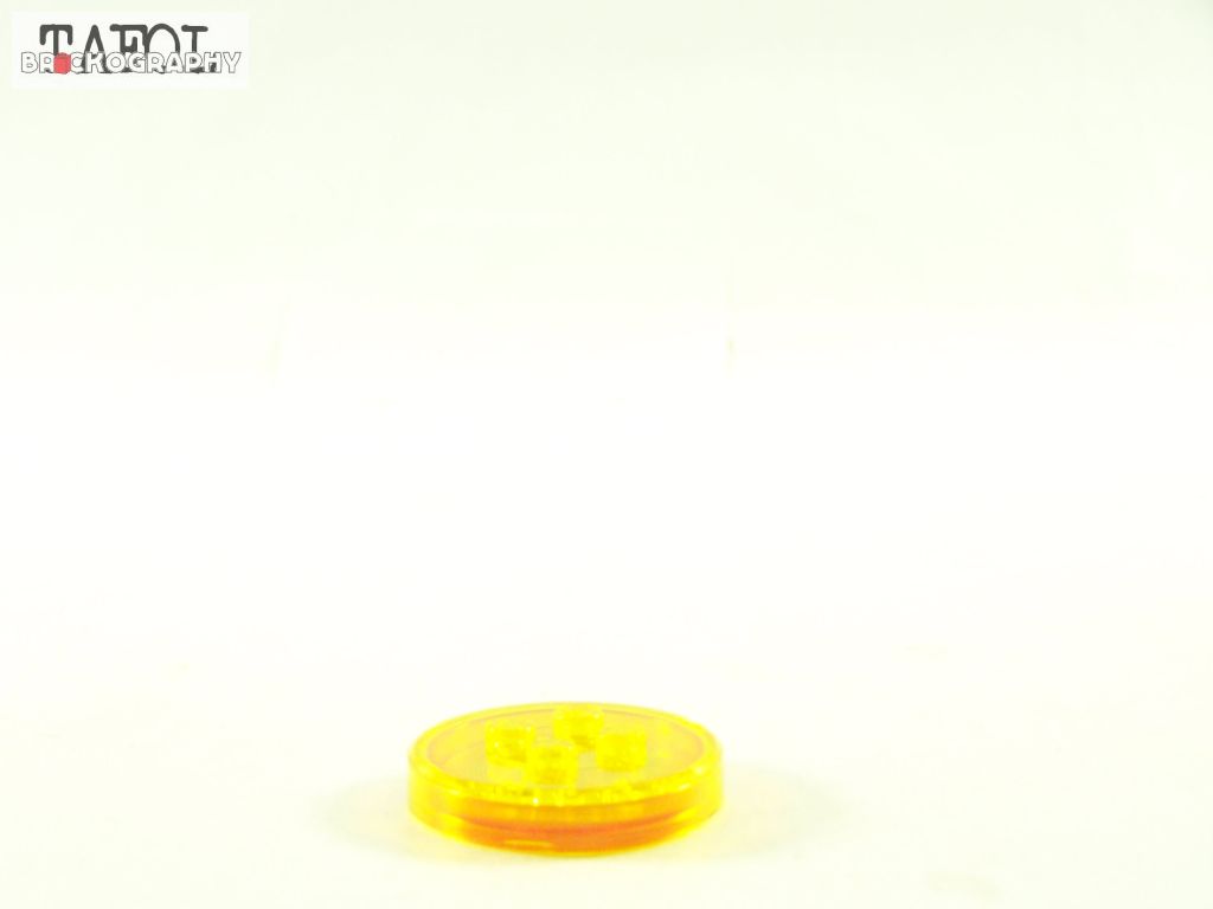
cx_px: 606
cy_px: 454
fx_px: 3294
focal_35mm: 94
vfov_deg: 15.7
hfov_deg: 20.9
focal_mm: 15.6
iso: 400
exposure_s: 1/60
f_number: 3.2
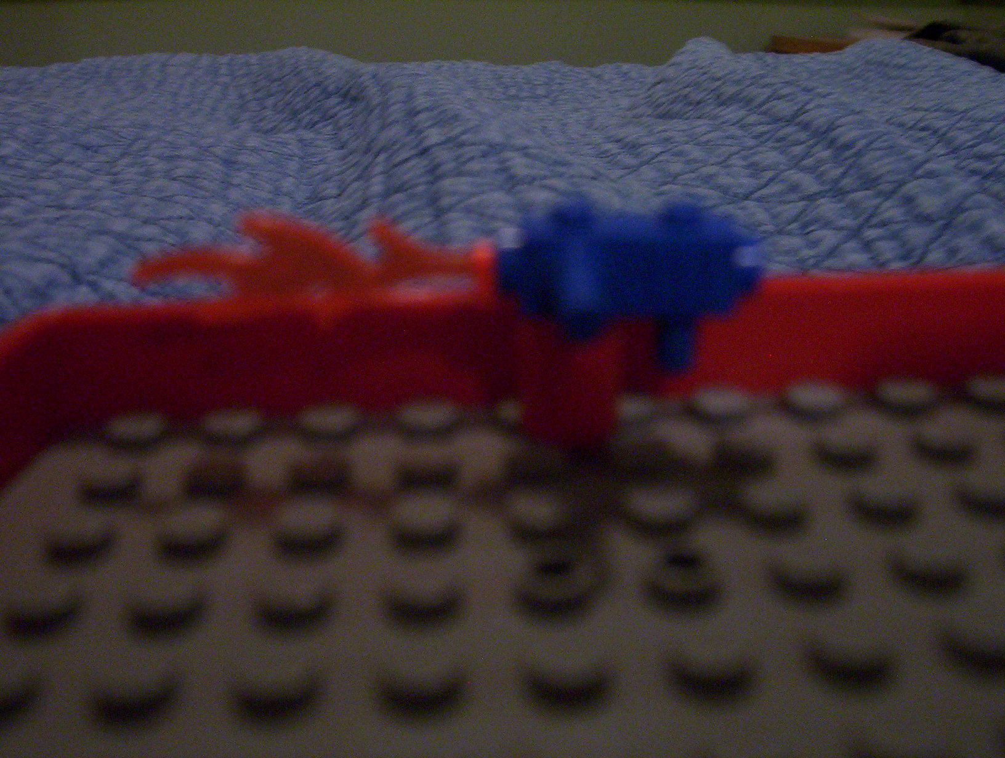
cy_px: 379
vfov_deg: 33.7
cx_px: 502
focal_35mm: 43
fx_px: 1251
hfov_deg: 43.8
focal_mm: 5.77
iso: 200
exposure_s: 1/8
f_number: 2.73
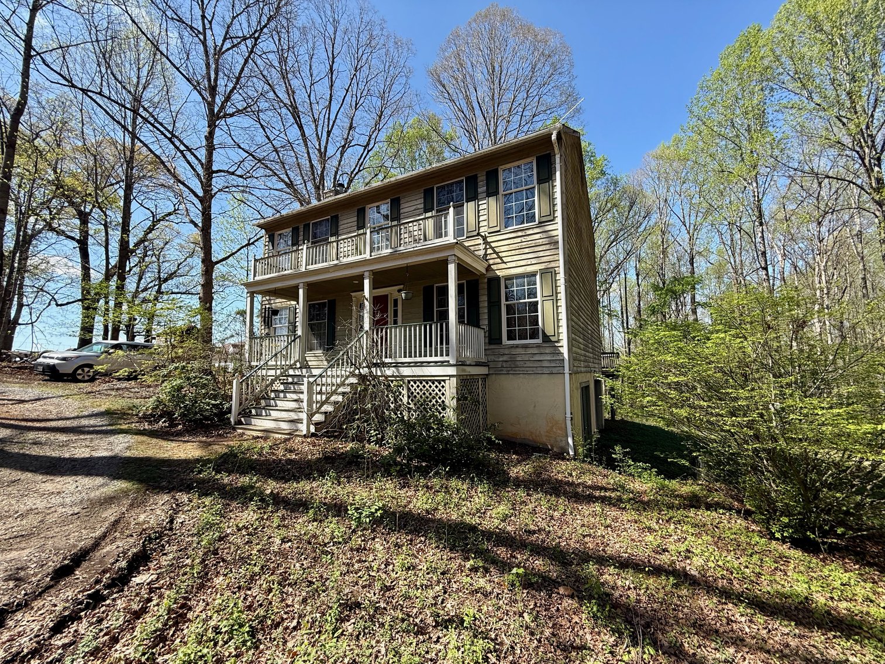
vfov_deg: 85.7
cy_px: 332
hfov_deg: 102.1
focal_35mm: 14
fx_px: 358
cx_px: 442
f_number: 2.2
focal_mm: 2.22
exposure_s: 1/672
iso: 50
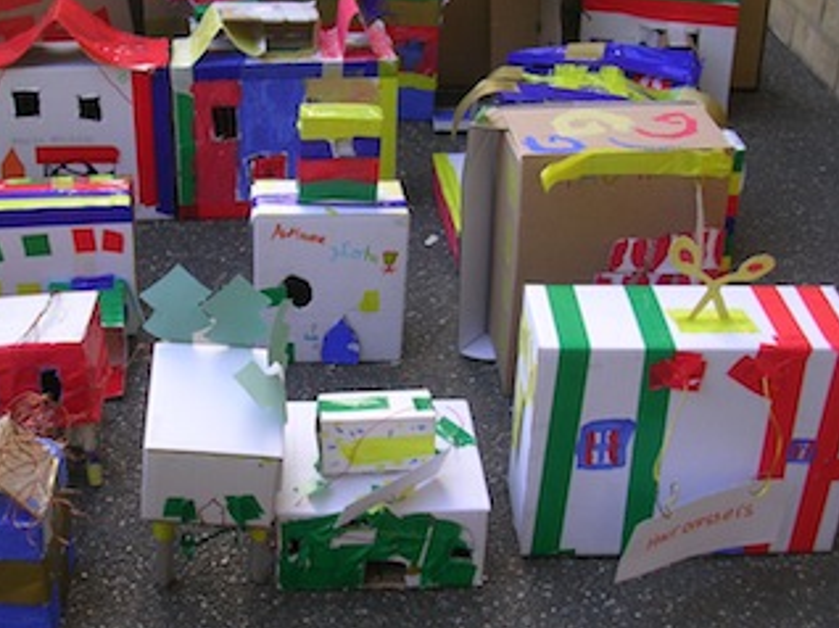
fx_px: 1332
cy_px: 228
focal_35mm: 55
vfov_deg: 26.4
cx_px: 295
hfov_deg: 34.7
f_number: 2.8
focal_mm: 5.8
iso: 50
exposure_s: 1/66.8
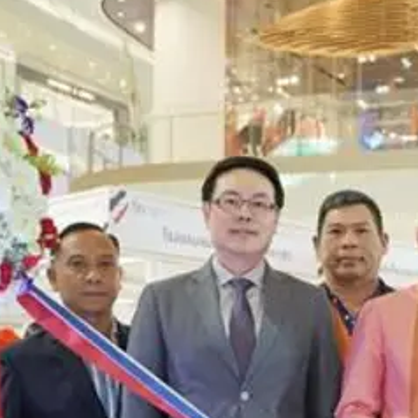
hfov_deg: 21.2
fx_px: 1066
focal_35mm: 78
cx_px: 446
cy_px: 429
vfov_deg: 21.3
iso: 400
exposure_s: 1/100
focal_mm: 28
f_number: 2.8
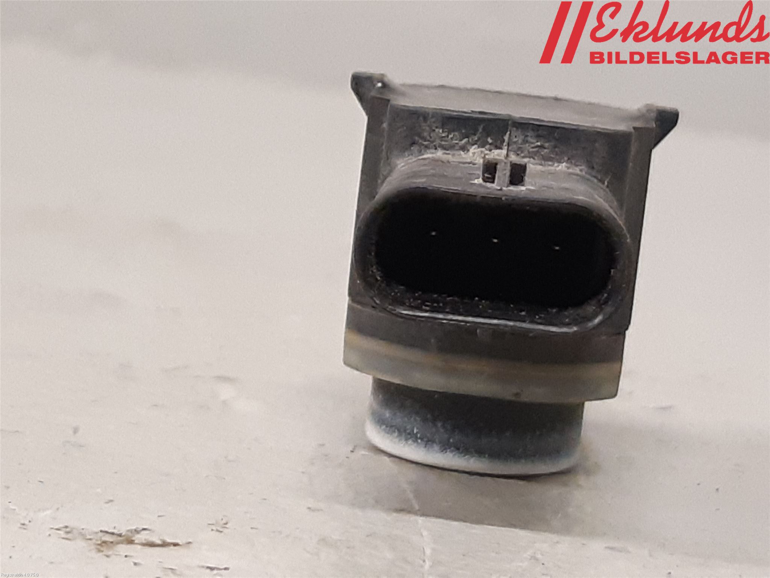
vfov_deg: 53.1
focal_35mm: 26
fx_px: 578
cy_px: 289
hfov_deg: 67.3
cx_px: 385
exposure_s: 1/50
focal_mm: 3.93
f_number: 1.7
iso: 250
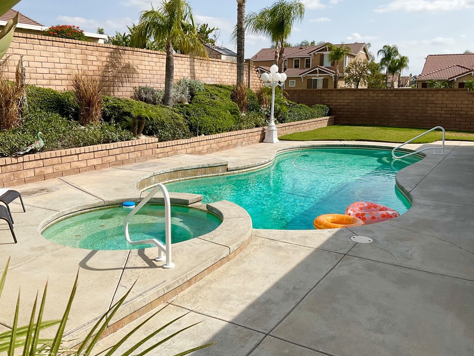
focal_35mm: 32
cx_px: 226
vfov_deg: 44.1
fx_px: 438
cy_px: 168
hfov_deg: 56.8
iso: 16
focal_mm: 3
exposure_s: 1/2801
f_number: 1.8
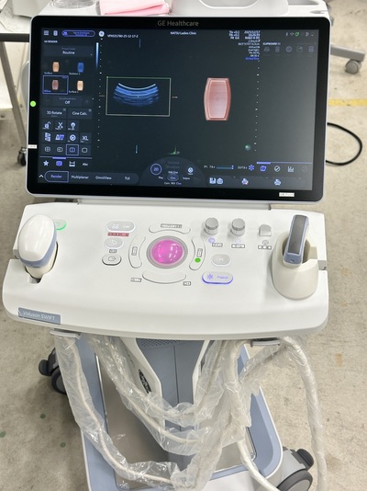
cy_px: 246
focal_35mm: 48
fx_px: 679
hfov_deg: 30.2
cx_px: 184
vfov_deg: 39.7
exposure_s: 1/60
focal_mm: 6.86
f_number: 1.78
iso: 50
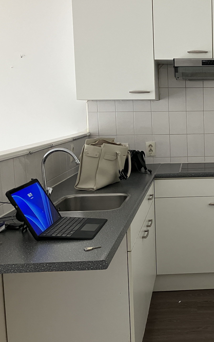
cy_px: 161
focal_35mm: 46
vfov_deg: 43.5
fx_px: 429
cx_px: 219
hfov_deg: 26.4
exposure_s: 1/60
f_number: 1.8
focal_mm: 3.99
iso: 160
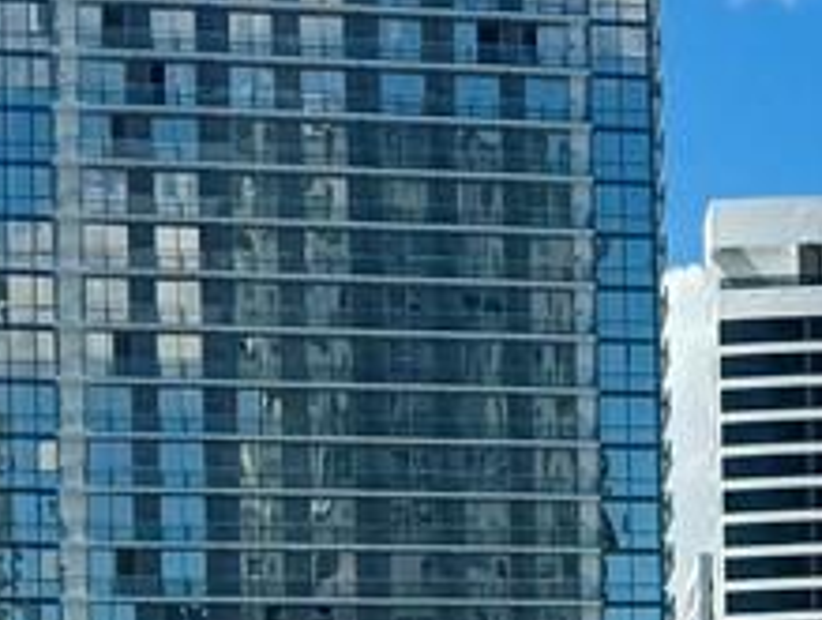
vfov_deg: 8.4
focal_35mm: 175
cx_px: 1381
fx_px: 4162
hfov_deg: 10.7
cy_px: 887
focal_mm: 6.76
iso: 80
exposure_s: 1/5814
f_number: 1.78
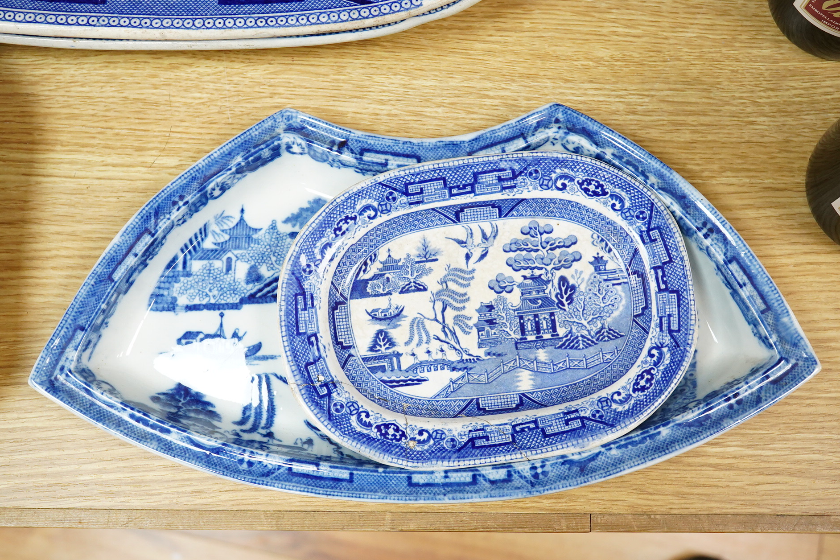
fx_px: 1097
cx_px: 422
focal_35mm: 47
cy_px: 277
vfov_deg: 28.6
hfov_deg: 41.9
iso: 2500
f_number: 8
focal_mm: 30
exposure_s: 1/200
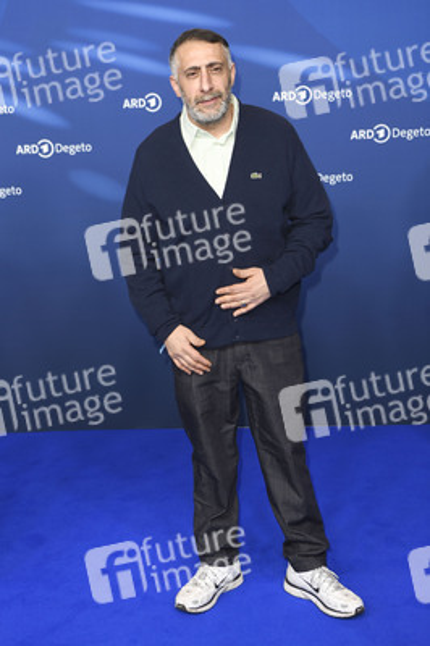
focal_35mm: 52
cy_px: 323
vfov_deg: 38.2
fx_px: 933
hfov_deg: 25.9
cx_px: 215
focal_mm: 52
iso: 800
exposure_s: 1/320
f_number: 4
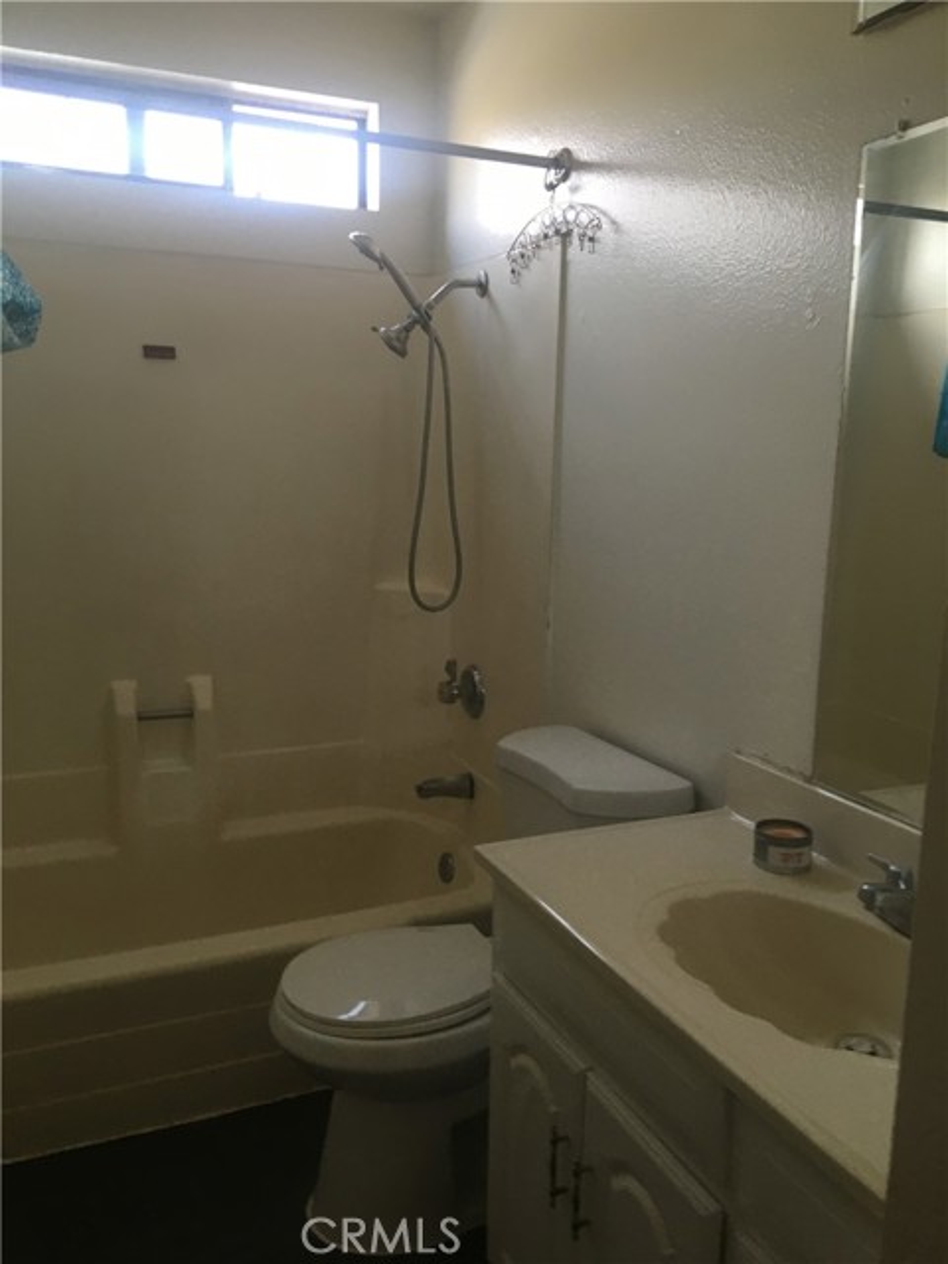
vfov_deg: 61.7
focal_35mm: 29
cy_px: 632
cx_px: 474
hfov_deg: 48.2
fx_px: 1059
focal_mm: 4.15
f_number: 2.2
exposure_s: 1/30
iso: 64
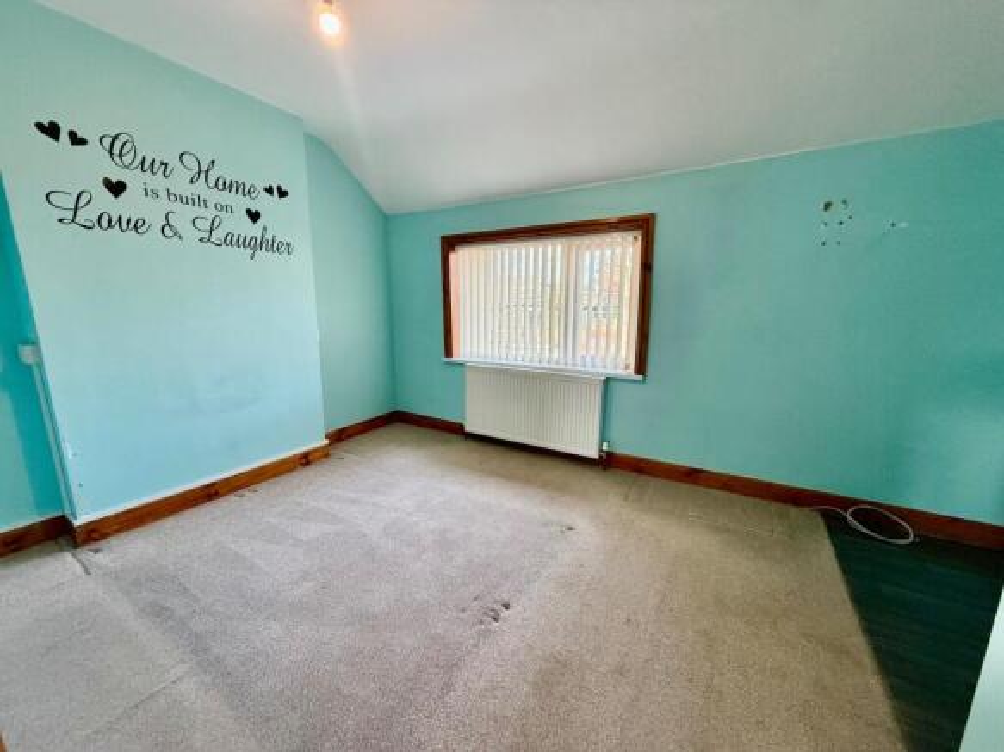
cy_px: 376
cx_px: 502
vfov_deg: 85.7
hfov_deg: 102.1
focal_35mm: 14
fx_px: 406
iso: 250
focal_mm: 2.22
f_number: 2.2
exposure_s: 1/100
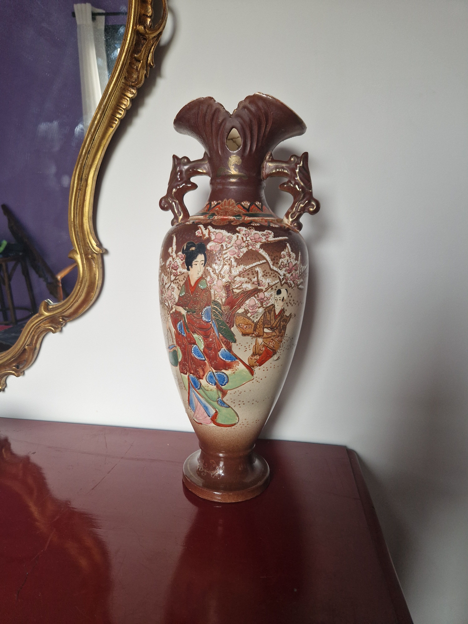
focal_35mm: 23
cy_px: 312
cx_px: 234
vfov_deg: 73.9
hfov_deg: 58.9
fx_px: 415
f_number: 1.8
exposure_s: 1/100
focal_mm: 5.4
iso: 50
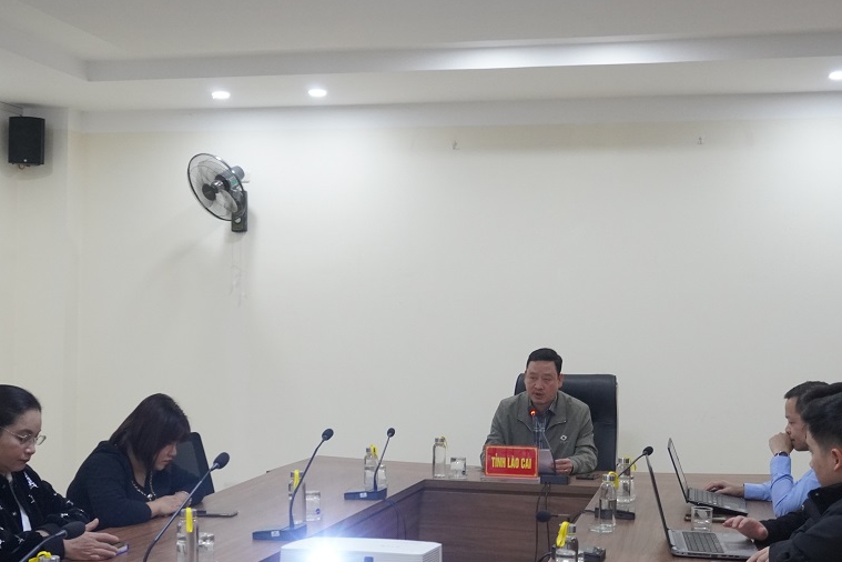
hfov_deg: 39.7
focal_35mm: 50
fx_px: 1164
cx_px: 436
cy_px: 317
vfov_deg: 27.1
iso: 2000
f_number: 4
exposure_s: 1/160
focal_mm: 21
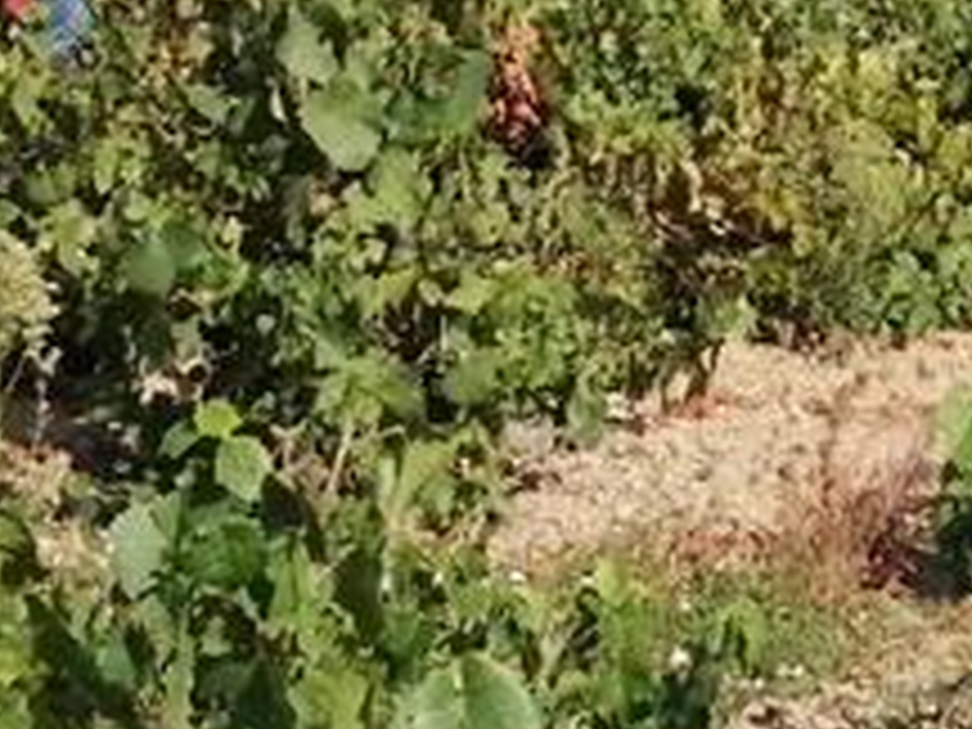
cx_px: 958
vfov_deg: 7.9
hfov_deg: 10.6
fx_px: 5195
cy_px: -279
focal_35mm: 185
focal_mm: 3.46
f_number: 1.8
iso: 50
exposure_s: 1/1529
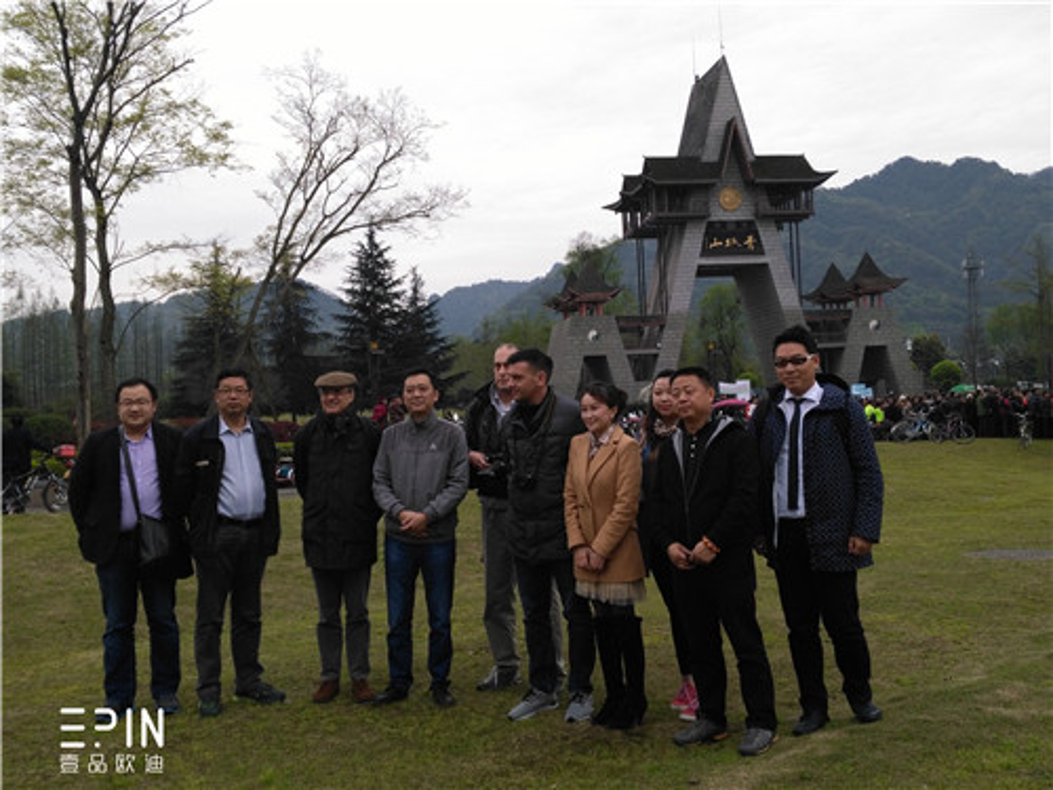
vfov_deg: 49.7
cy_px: 395
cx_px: 526
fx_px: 852
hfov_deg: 63.4
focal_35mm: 28
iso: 100
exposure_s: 1/293
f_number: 2
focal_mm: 2.96
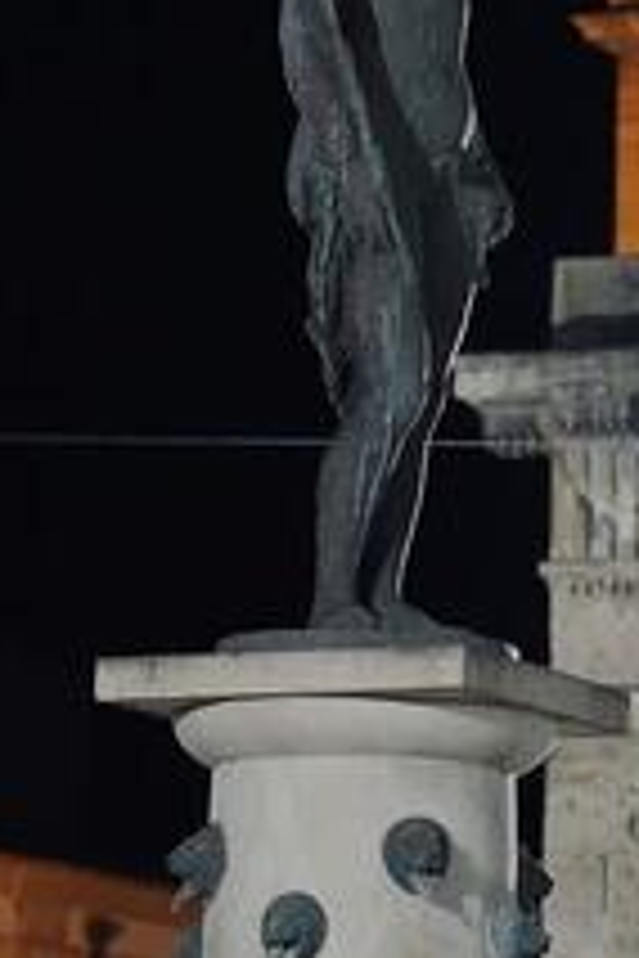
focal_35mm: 296
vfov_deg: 6.9
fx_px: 7880
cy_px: -27
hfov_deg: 4.6
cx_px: 711
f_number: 4
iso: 12800
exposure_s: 1/80
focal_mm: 105
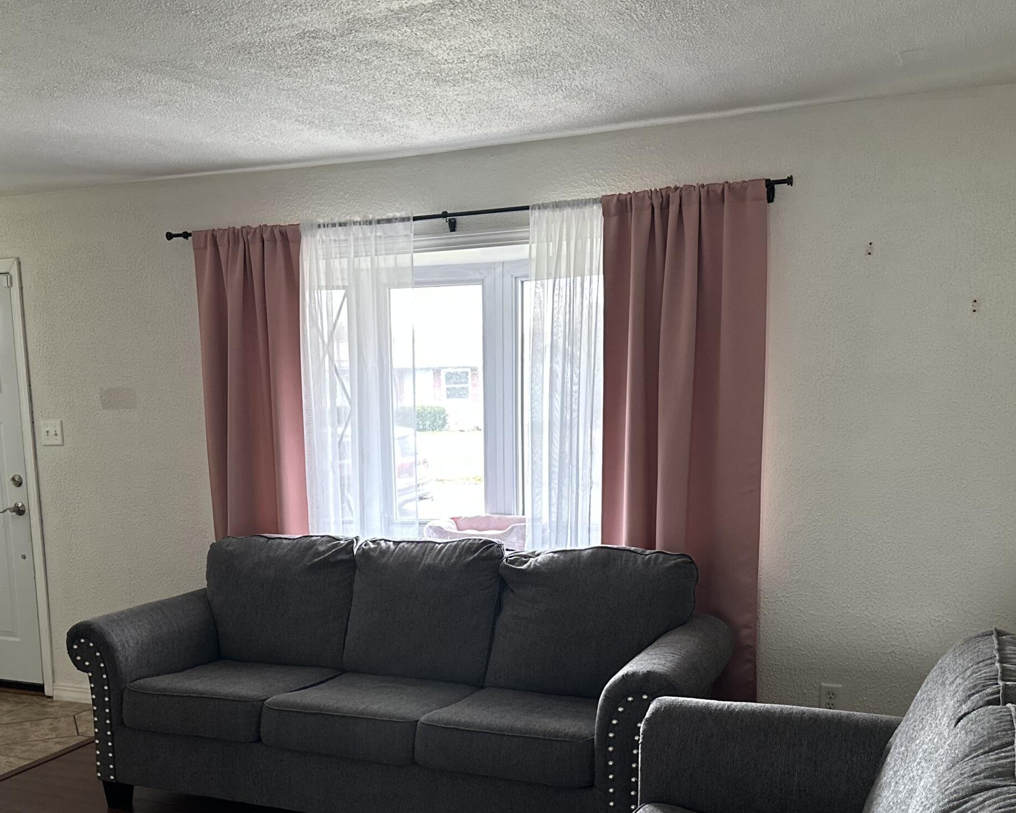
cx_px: 422
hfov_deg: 47.7
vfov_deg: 38.4
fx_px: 1143
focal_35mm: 38
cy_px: 580
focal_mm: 6.86
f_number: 1.78
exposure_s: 1/60
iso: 640
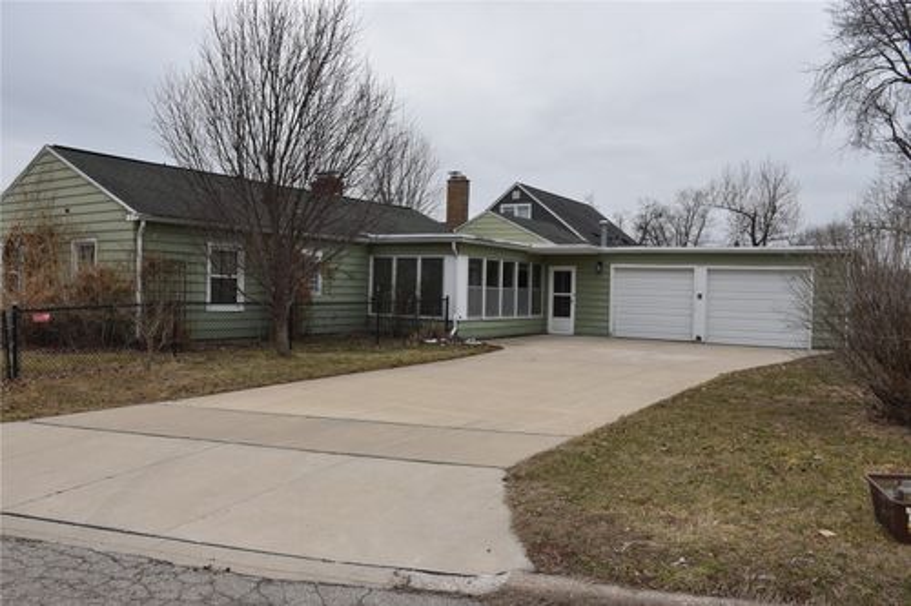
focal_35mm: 27
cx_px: 456
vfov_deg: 47.9
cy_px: 303
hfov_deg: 67.4
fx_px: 683
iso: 100
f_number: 8
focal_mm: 18
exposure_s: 1/200
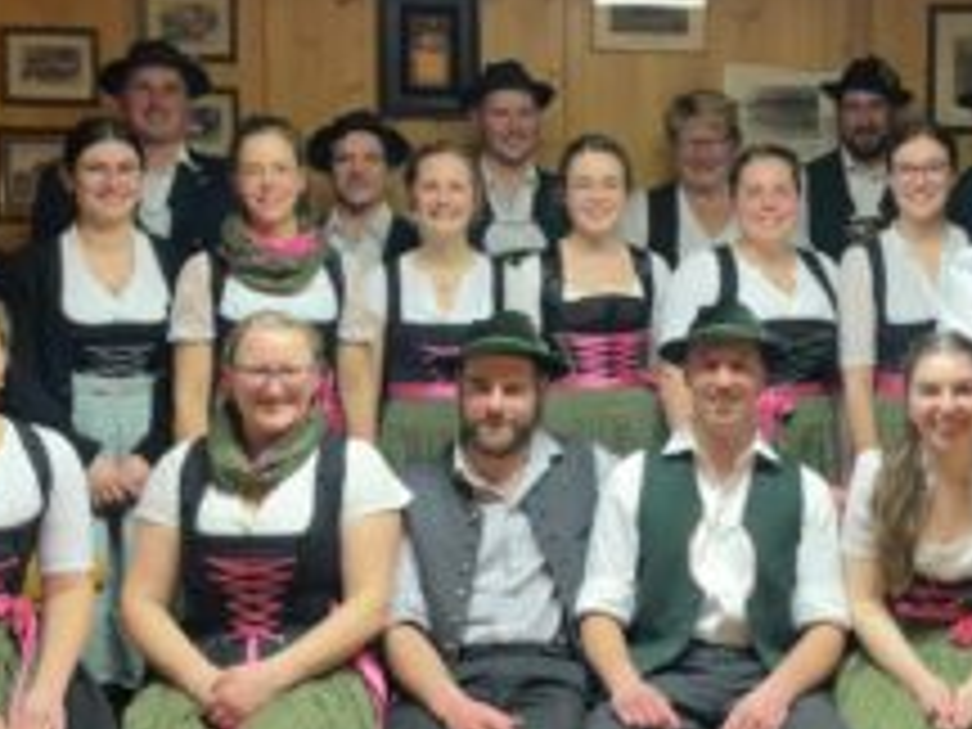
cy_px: 335
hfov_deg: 39.0
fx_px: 1348
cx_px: 684
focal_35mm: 48
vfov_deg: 30.3
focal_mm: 5.1
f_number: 1.6
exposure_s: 1/50
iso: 200
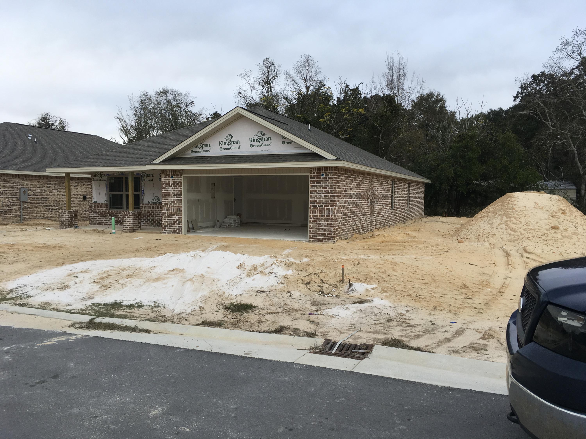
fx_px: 491
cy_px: 220
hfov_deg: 61.7
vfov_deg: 48.2
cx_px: 293
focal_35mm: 29
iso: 25
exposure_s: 1/999
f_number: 2.2
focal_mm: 4.15
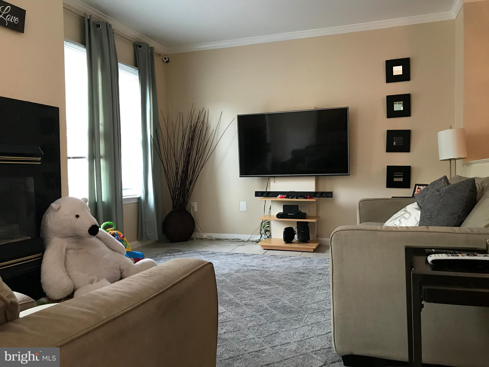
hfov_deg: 63.4
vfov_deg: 49.7
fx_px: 396
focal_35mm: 28
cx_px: 244
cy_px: 184
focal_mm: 3.99
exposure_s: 1/15
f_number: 1.8
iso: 50
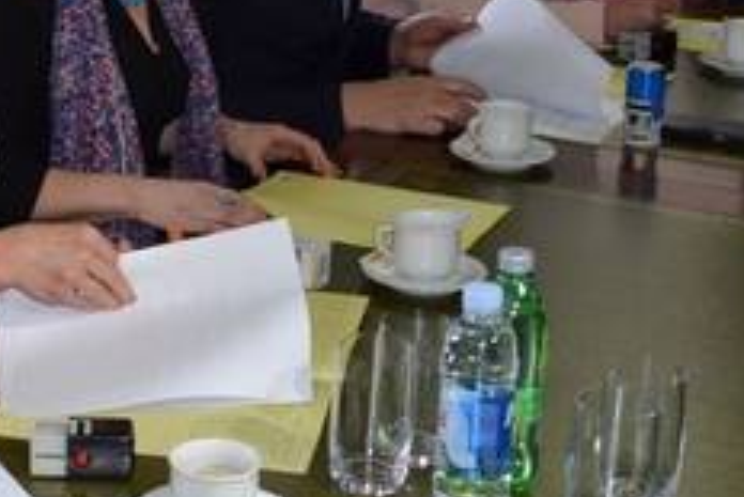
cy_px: 196
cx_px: -42
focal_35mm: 93
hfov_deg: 21.0
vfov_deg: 14.7
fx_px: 1923
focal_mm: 18
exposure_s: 1/60
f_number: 3.5
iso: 450
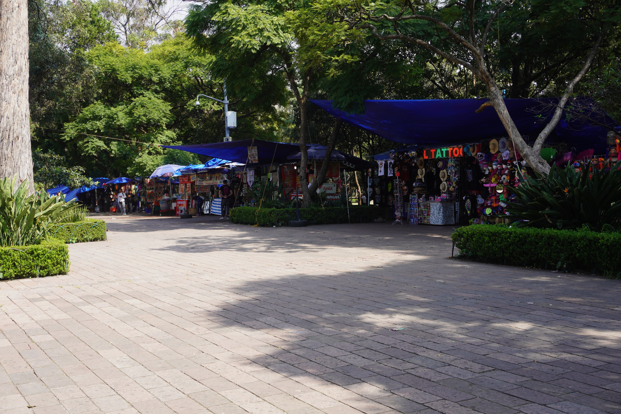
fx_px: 750
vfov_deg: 30.8
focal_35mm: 44
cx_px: 310
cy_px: 207
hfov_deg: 45.0
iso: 100
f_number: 7.1
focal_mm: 29
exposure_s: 1/100
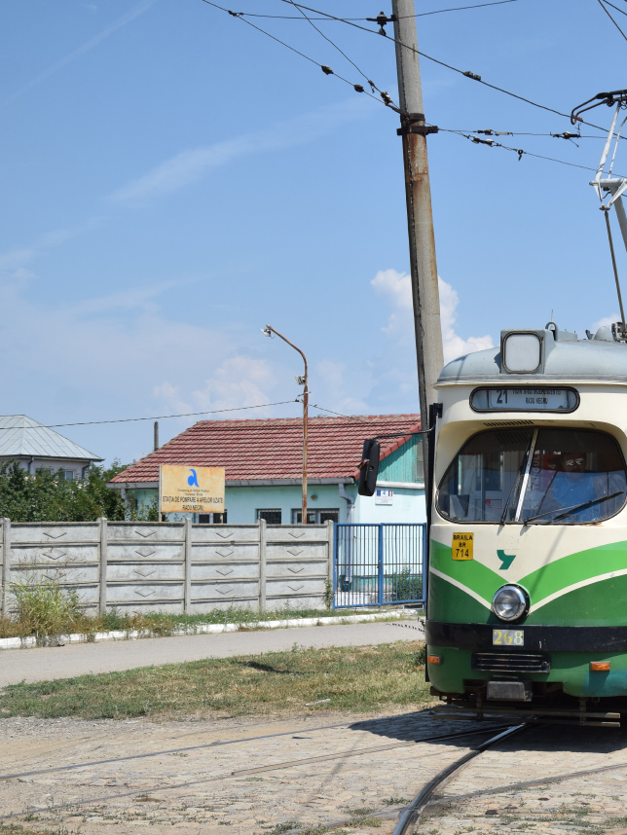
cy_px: 418
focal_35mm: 83
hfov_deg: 17.4
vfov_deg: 23.6
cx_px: 602
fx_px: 2004
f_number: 6.3
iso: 200
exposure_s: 1/1000
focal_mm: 38
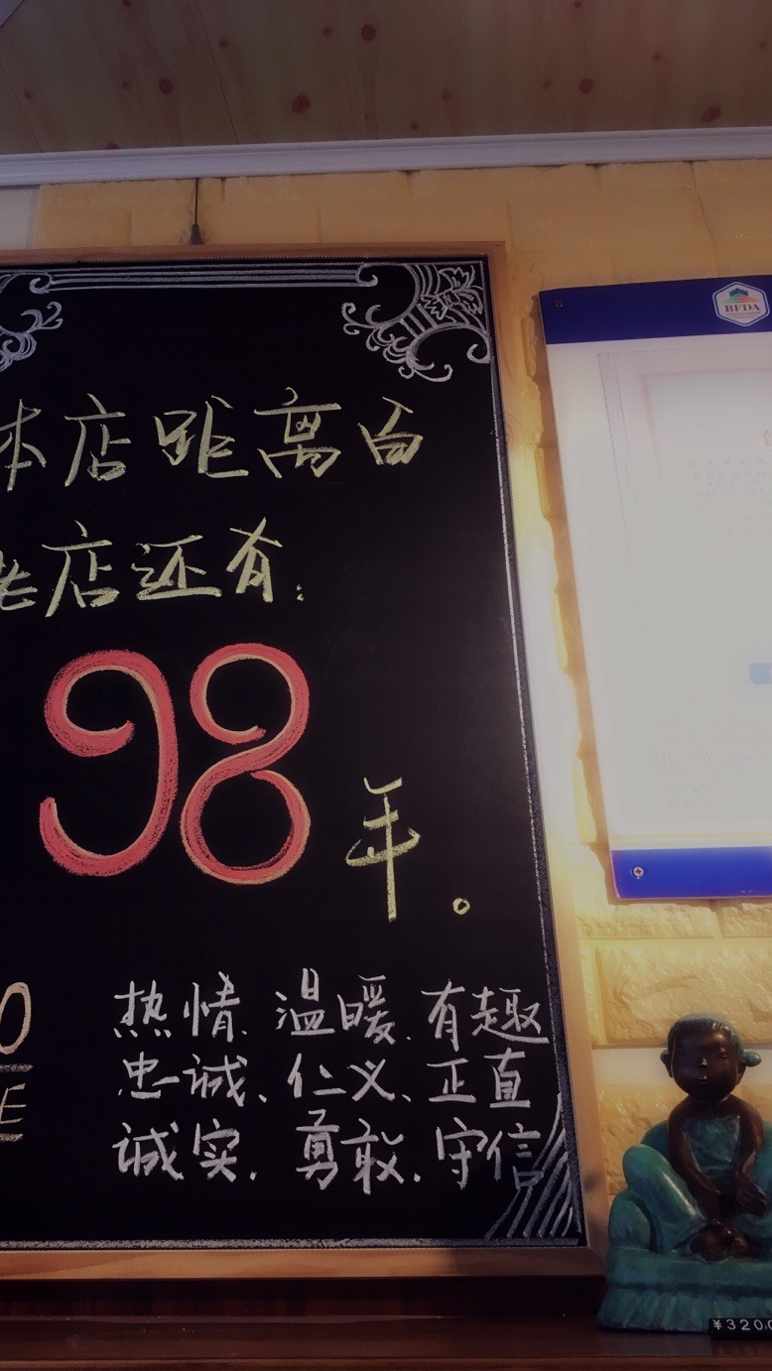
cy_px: 690
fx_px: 1164
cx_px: 272
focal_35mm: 32
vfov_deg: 61.0
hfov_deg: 36.4
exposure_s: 1/33
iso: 25
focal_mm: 4.15
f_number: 2.2
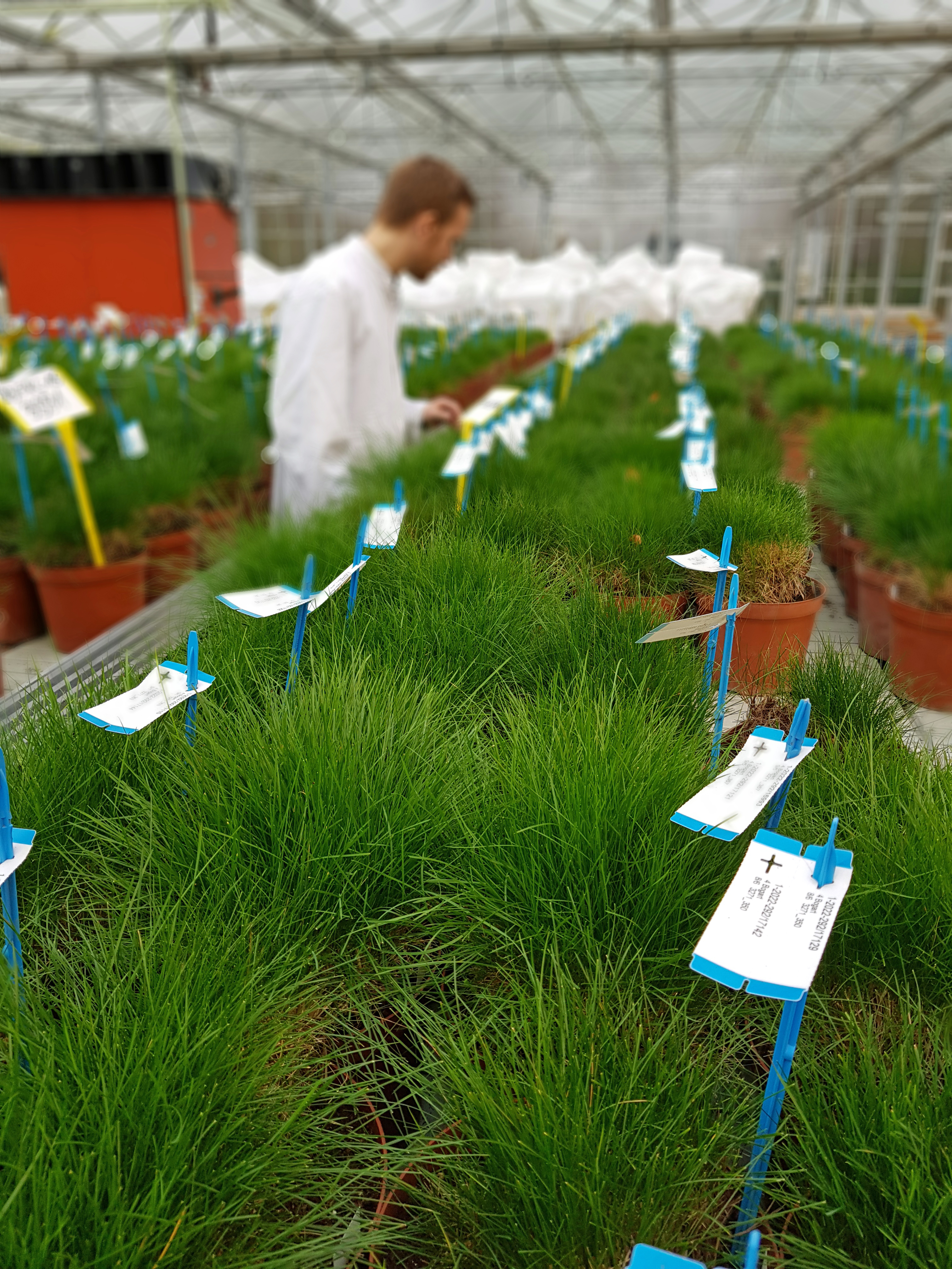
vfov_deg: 67.3
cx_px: 476
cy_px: 634
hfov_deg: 53.1
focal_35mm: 26
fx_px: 953
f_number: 1.7
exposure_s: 1/100
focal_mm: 4.2
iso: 64
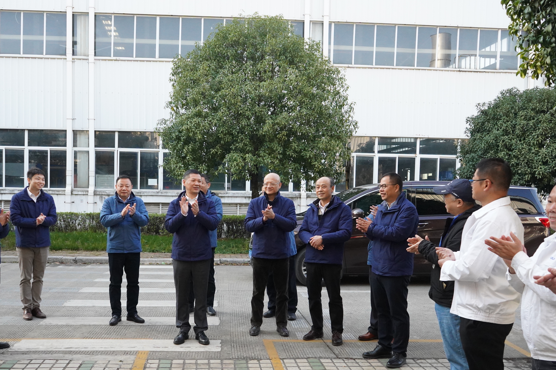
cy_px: 231
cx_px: 244
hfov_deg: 51.8
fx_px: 571
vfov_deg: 35.7
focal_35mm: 37
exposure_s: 1/2500
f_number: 5.6
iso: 6400
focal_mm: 28
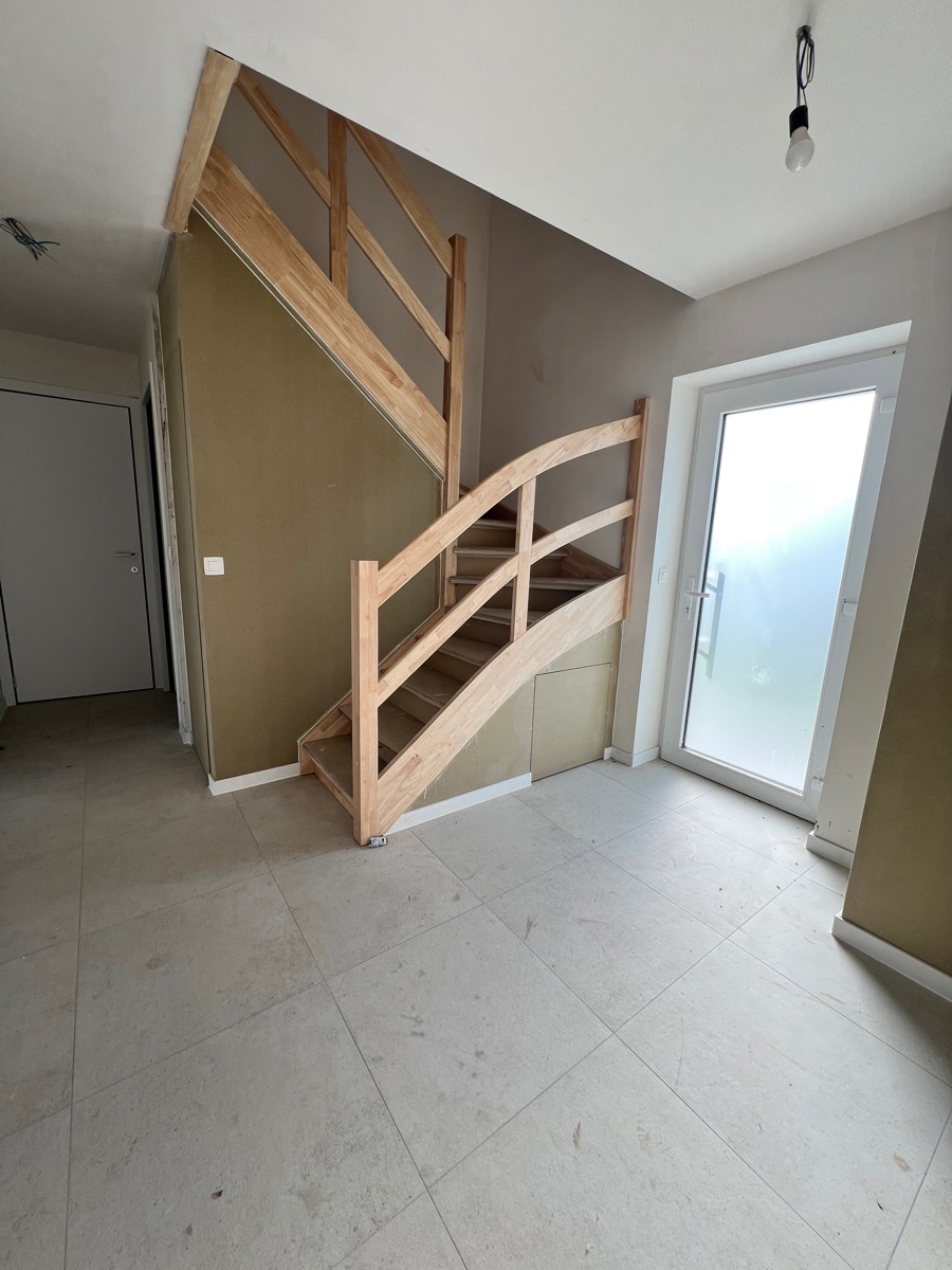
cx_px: 476
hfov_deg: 89.9
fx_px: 477
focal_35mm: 13
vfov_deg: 106.2
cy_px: 635
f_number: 1.8
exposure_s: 1/171
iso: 32
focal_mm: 1.57
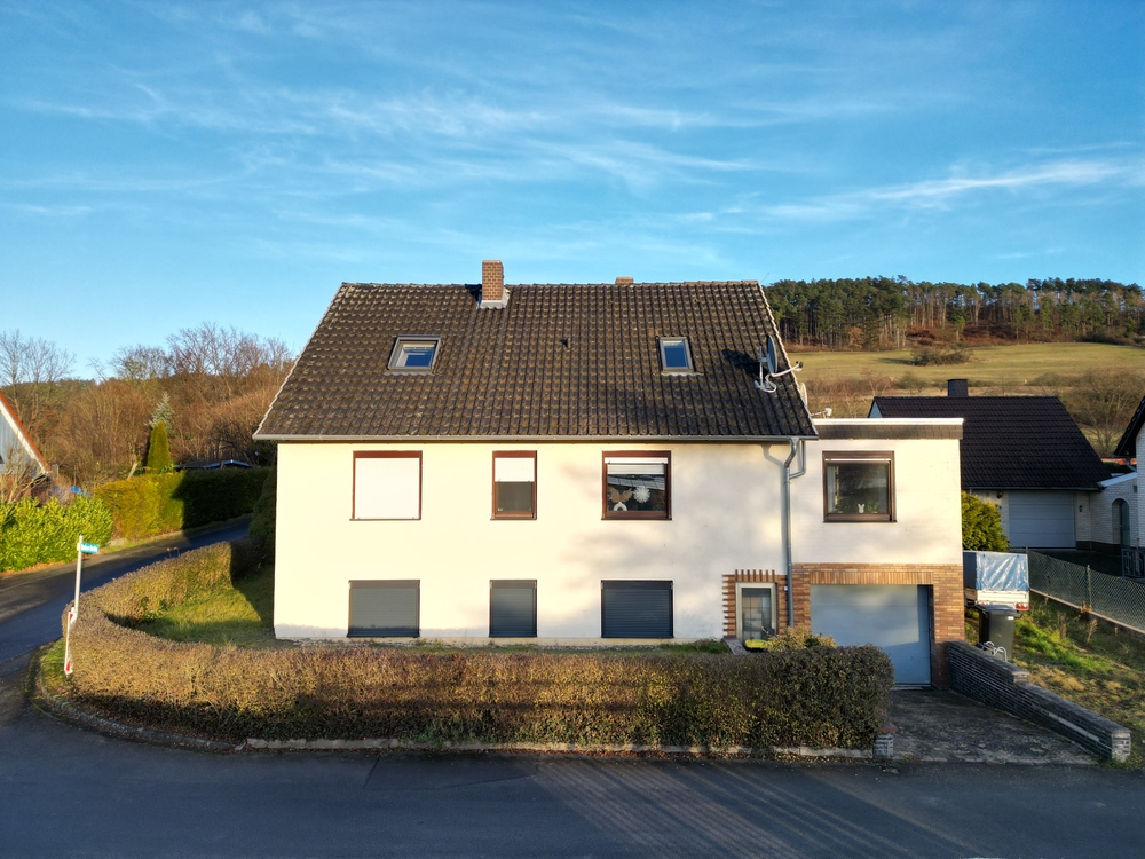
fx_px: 794
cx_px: 572
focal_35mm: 24
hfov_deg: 71.6
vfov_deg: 56.8
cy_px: 430
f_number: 1.7
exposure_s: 1/800
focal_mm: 6.72
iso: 100
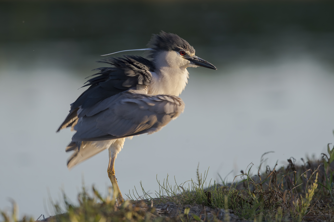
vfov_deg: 1.6
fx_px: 7881
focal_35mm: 850
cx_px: 167
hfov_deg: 2.4
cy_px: 111
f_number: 6.3
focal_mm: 850
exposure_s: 1/640
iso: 800
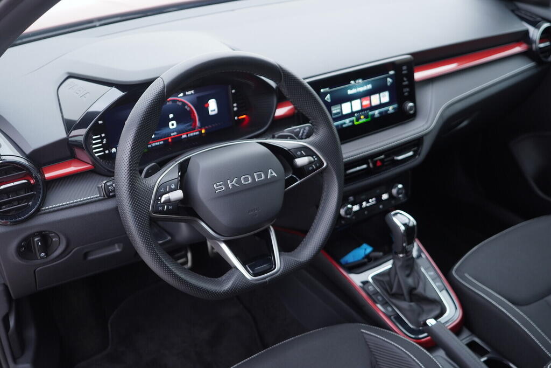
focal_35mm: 36
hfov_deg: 53.1
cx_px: 276
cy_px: 184
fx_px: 551
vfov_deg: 36.9
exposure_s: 1/40
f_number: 2.8
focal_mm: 24
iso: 200
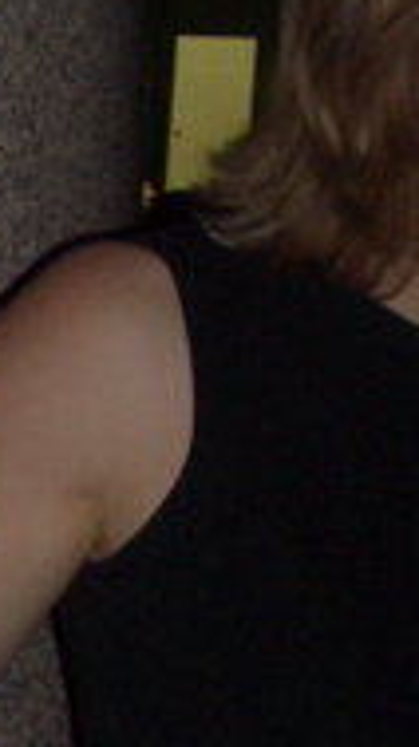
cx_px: -372
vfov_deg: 16.6
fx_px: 2554
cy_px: 494
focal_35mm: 129
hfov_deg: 8.9
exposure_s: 1/60
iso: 100
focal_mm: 5.8
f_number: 2.6
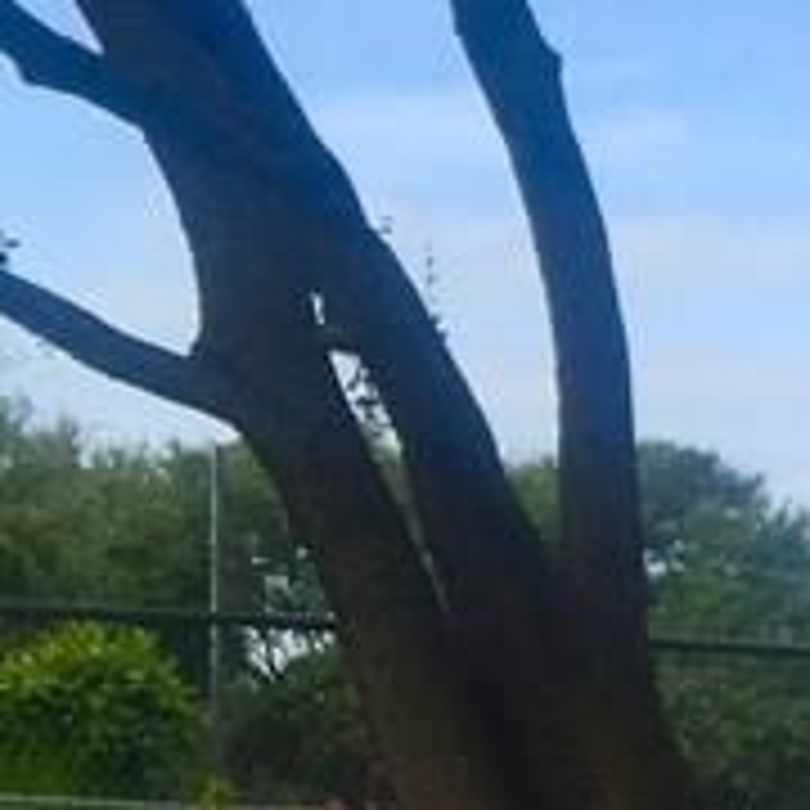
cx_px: -432
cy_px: 396
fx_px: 3865
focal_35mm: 146
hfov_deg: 11.4
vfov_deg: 12.0
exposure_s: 1/1099
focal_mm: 4.15
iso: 32
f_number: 2.2
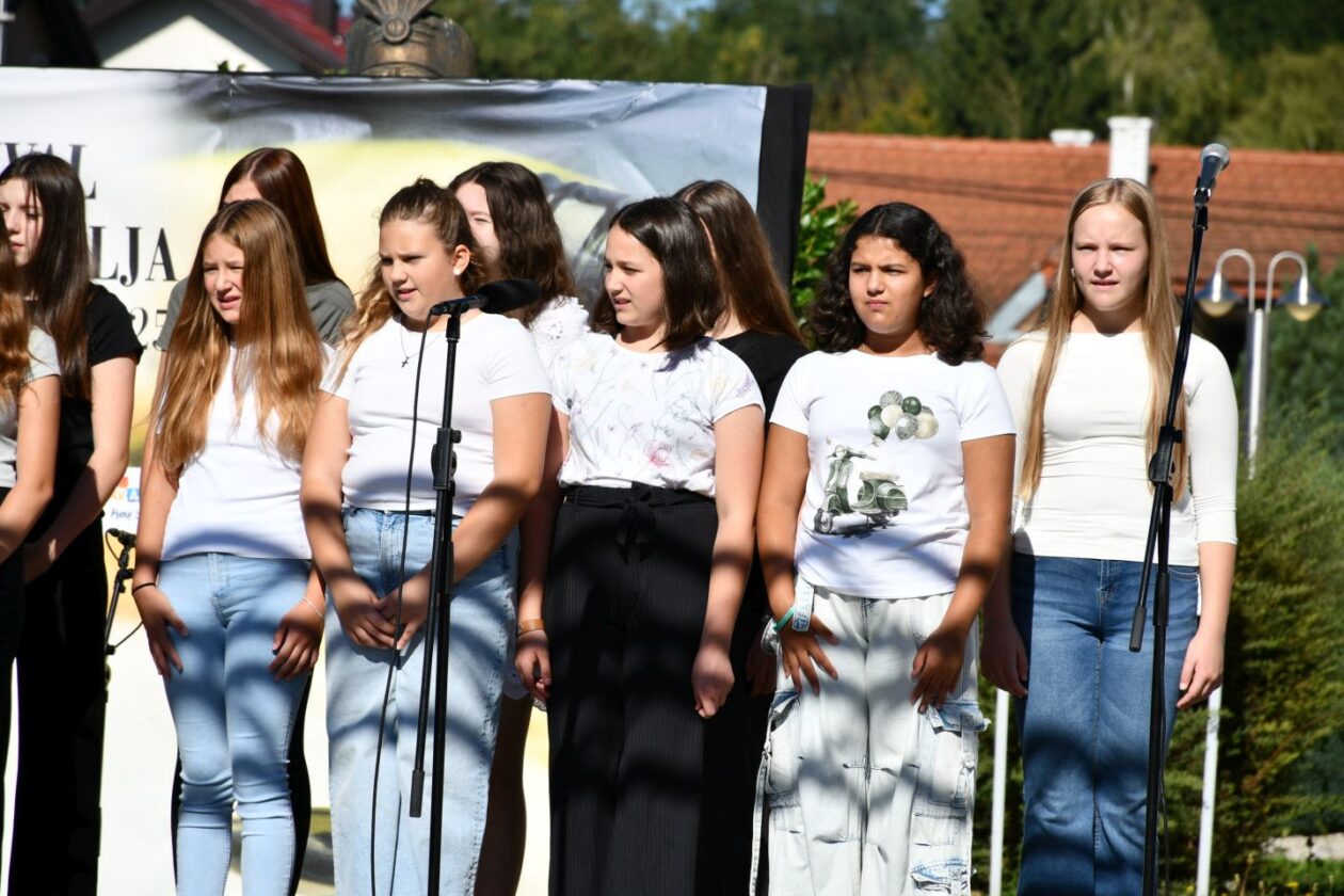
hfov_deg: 9.8
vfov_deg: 6.5
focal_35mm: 210
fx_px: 7839
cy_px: 448
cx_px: 672
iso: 110
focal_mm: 140
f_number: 8
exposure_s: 1/500
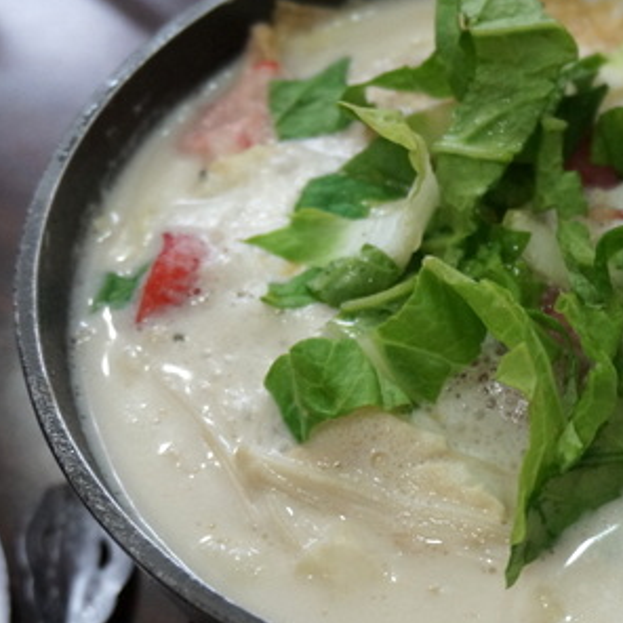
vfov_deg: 25.0
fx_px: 1403
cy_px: 298
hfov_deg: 24.3
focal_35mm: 69
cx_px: 564
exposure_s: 1/60
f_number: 4.5
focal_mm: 25
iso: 1600
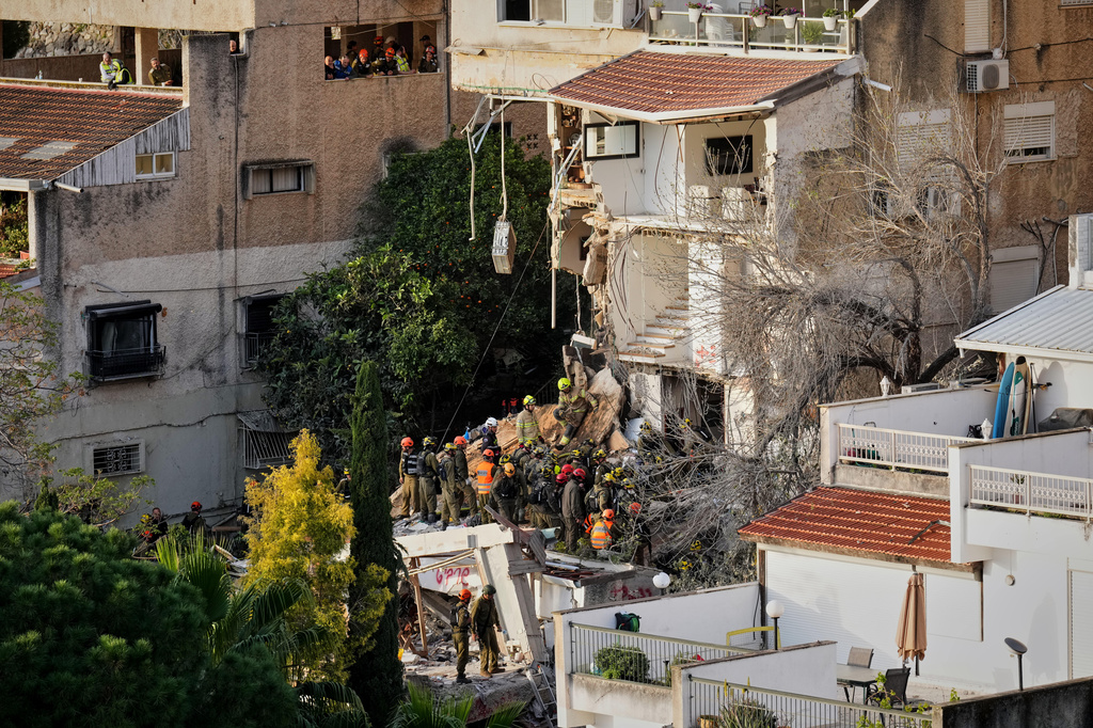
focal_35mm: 200
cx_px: 546
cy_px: 364
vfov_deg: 6.9
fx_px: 6070
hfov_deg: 10.3
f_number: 5.6
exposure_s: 1/640
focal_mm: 200
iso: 800
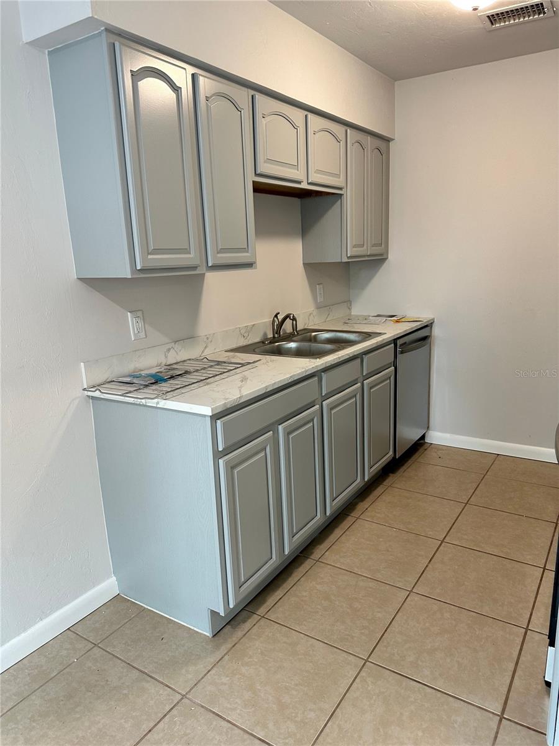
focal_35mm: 24
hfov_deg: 56.8
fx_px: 517
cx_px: 280
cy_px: 373
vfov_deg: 71.6
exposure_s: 1/60
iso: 160
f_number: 1.78
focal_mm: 6.86
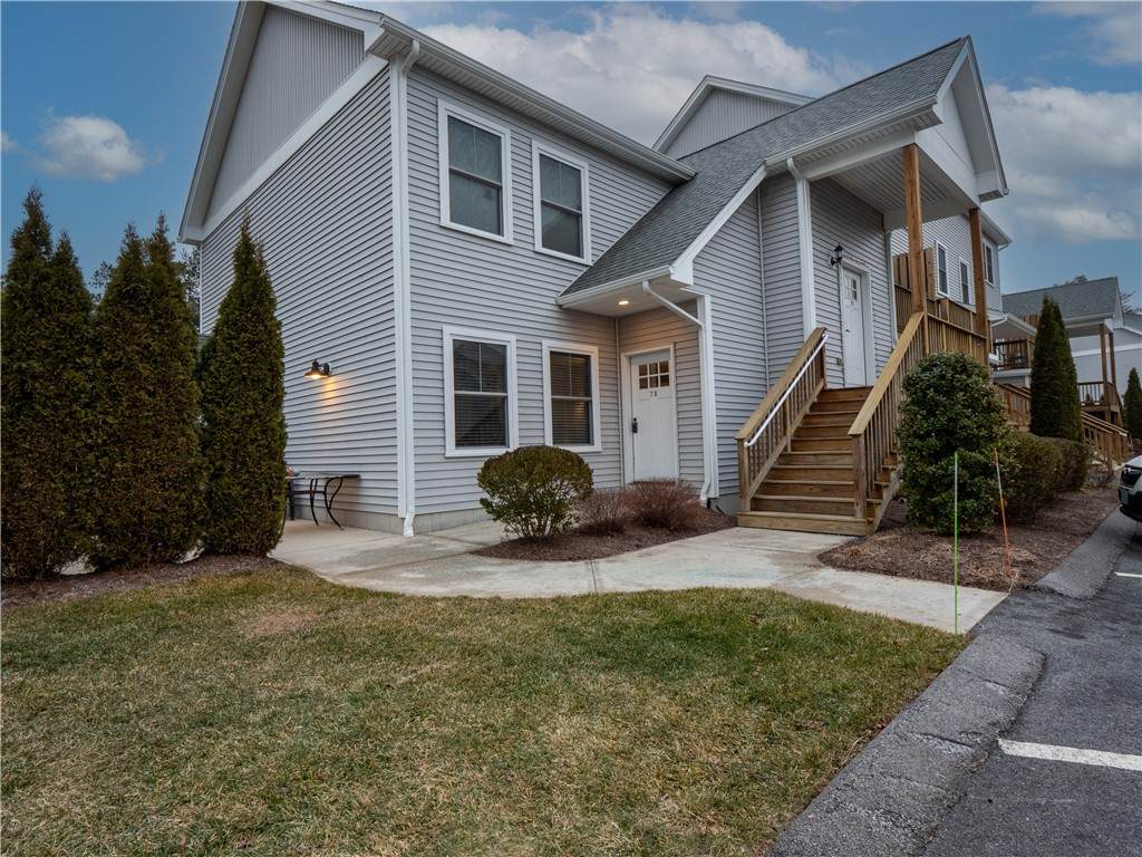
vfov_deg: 71.6
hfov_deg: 87.8
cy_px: 428
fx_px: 594
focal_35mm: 18
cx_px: 571
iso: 200
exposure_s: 1/80
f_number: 8
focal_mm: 9
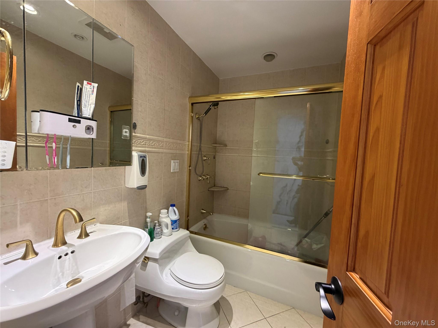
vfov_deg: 85.7
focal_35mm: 14
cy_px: 164
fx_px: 177
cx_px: 219
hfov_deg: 102.1
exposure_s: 1/60
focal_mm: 2.22
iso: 320
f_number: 2.2
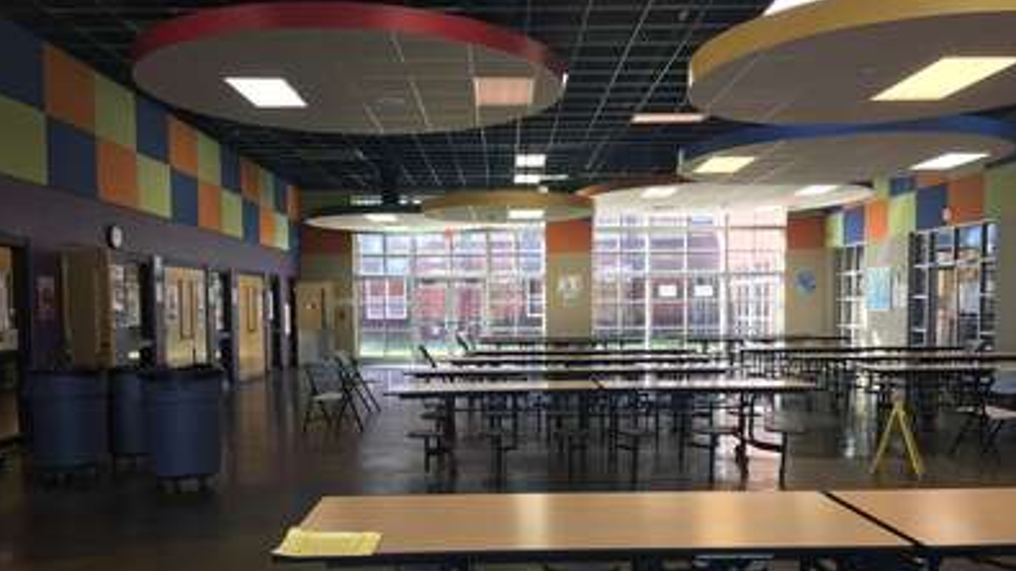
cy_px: 365
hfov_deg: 61.0
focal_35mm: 32
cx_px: 507
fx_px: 862
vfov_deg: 36.4
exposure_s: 1/40
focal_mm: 4.15
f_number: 2.2
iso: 32
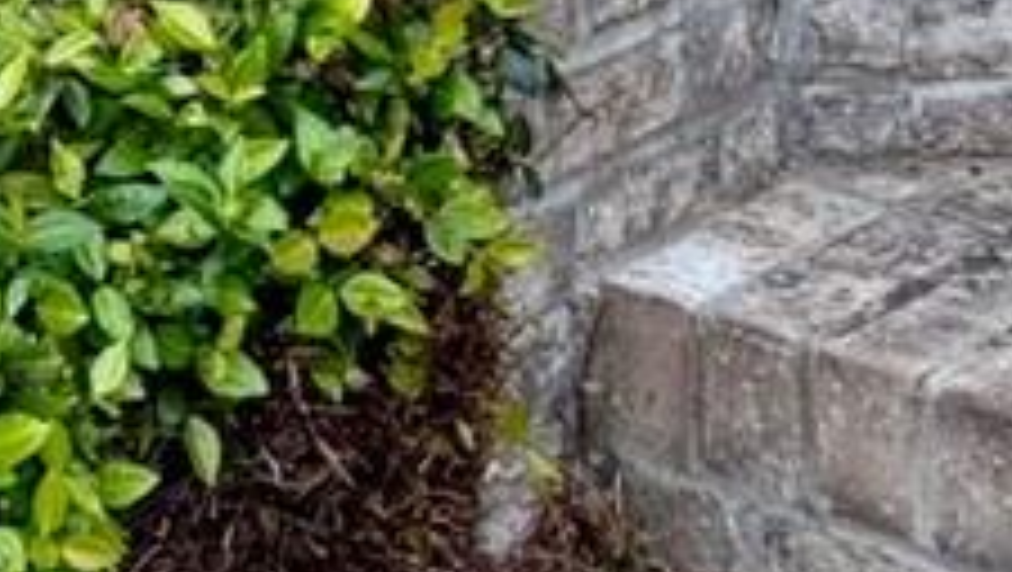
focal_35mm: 186
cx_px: -769
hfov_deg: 10.9
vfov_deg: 6.0
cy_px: -1234
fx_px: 4995
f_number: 1.78
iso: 80
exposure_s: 1/171
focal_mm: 6.76
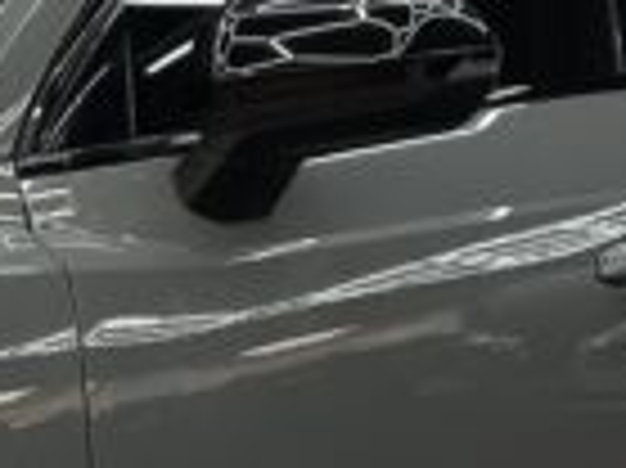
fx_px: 2710
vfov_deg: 9.8
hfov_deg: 12.2
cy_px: 486
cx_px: -459
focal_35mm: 150
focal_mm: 4.2
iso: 32
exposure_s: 1/140
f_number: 1.6
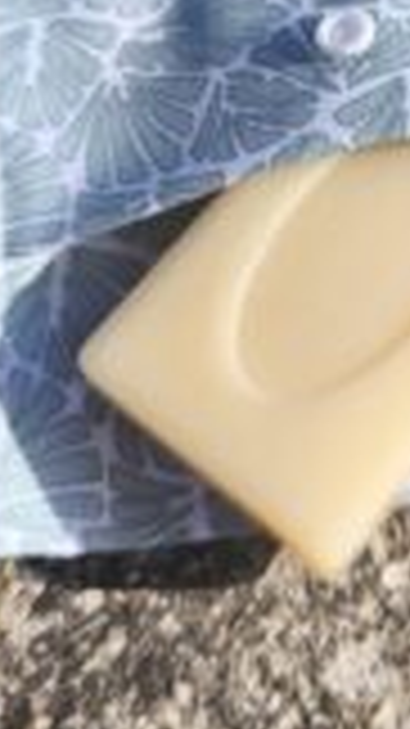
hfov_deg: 18.9
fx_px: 1200
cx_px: 401
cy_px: 86
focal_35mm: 62
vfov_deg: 32.3
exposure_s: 1/1143
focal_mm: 6.18
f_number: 1.65
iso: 50
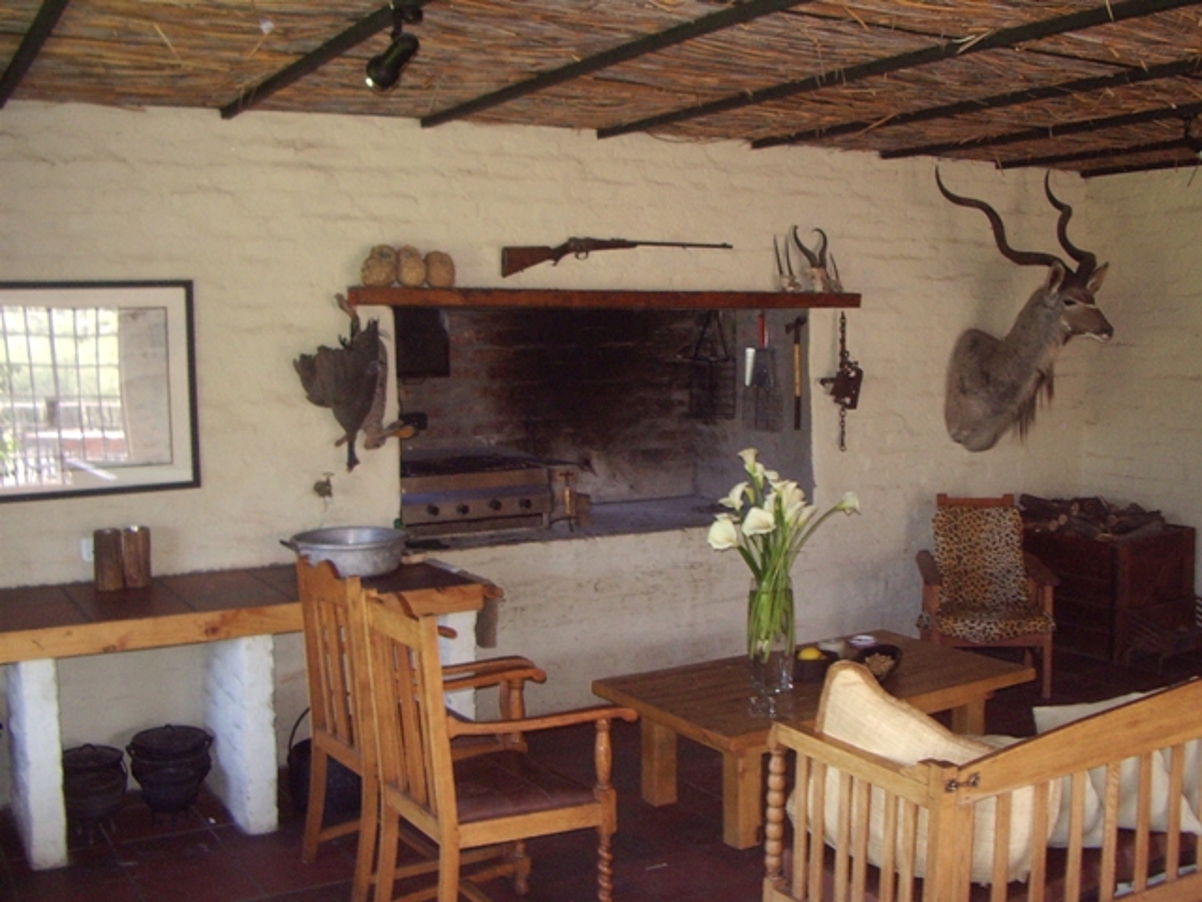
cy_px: 451
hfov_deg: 49.0
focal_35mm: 38
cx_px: 601
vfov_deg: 37.7
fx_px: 1320
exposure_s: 1/40
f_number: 2.6
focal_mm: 5.8
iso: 200
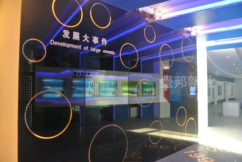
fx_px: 182
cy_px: 81
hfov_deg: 67.3
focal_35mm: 27
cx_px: 121
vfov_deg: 48.0
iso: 800
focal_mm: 10
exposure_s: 1/60
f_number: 3.5
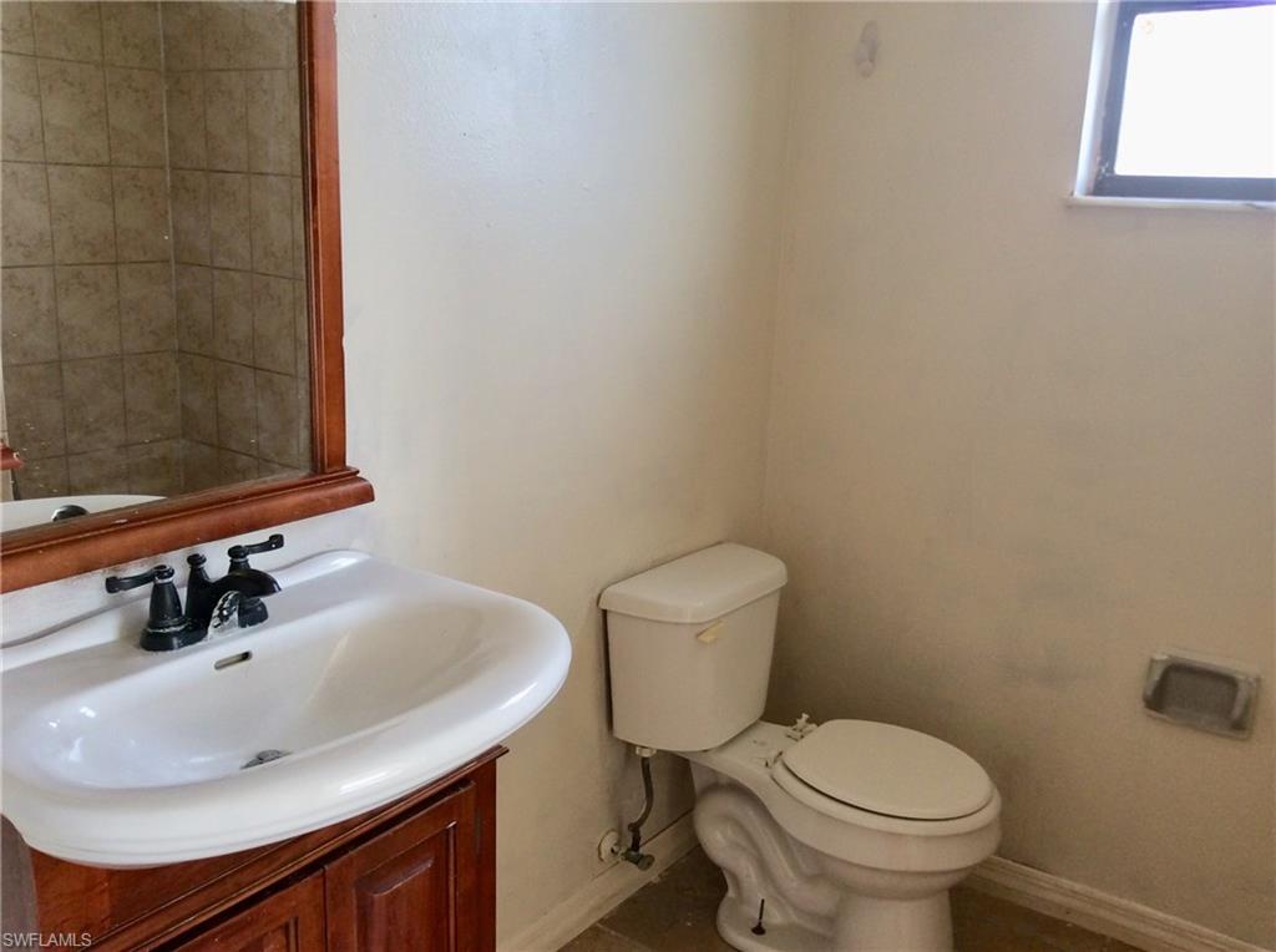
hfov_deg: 56.9
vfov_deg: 44.0
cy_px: 476
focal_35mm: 32
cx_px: 638
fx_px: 1177
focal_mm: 3.3
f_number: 2.4
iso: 40
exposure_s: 1/30
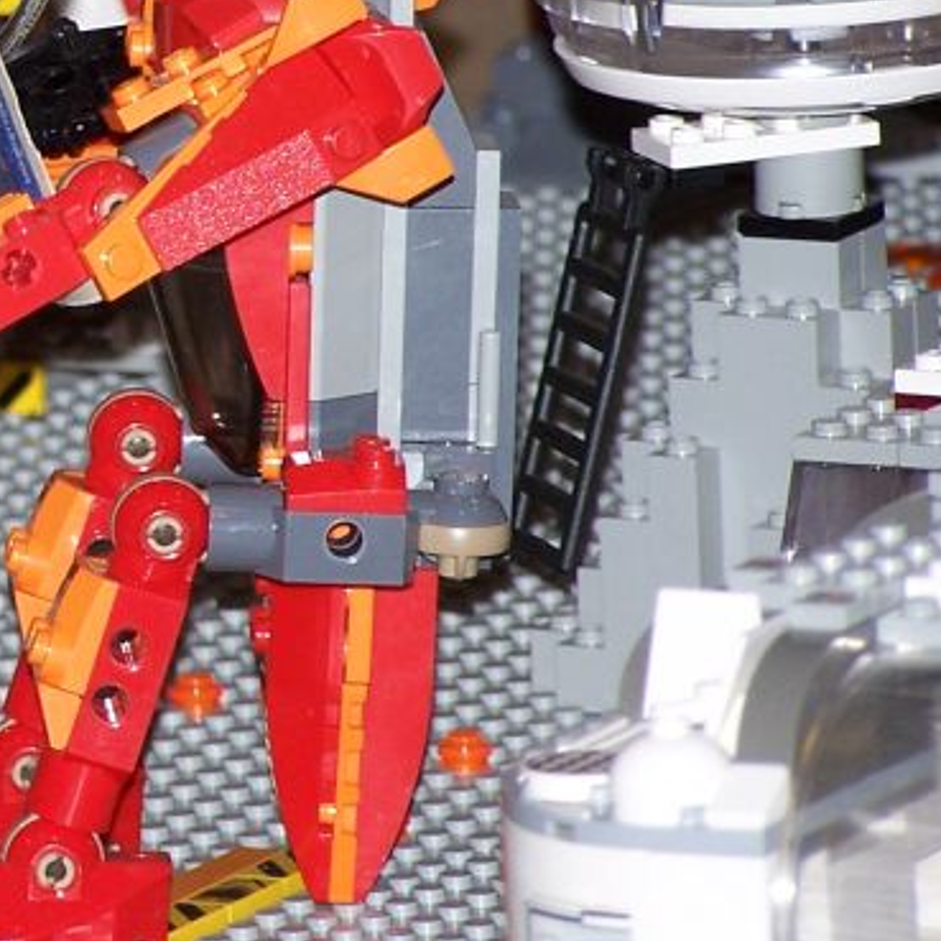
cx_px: -275
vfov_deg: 3.4
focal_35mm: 513
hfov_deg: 3.4
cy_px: 168
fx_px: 15777
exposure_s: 1/125
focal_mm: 34.6
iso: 80
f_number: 3.2
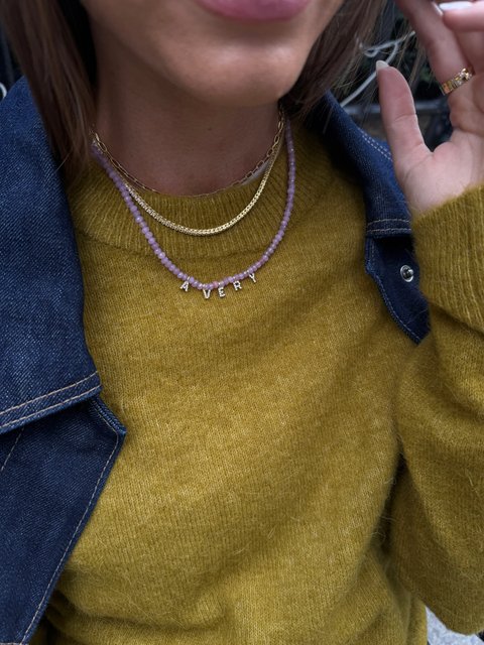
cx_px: 242
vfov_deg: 71.6
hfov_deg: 56.8
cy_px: 322
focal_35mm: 24
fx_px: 447
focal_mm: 6.76
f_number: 1.78
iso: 80
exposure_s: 1/535
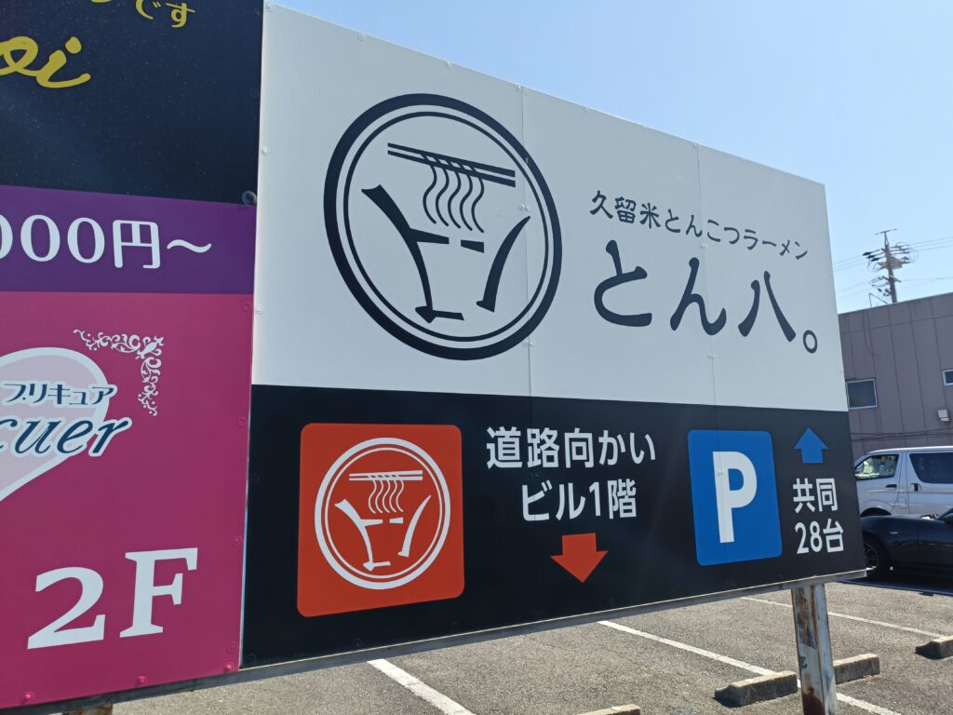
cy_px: 358
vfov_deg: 54.9
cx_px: 476
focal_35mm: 25
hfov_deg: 69.4
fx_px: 688
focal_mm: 4.7
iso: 50
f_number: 1.7
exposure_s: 1/538
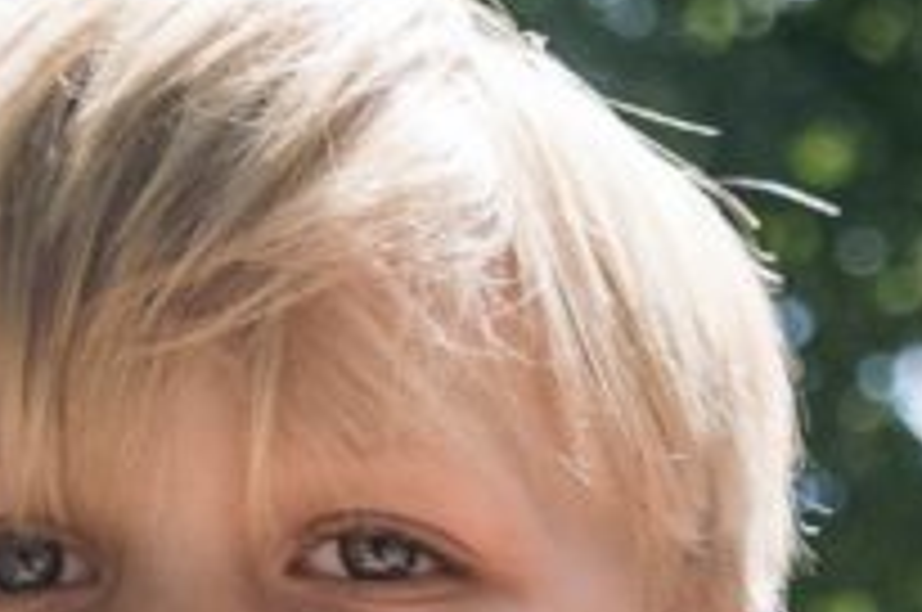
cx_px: 1705
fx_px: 5216
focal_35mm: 204
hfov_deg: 9.6
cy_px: 2016
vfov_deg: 6.1
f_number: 4
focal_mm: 30
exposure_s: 1/3200
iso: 1250
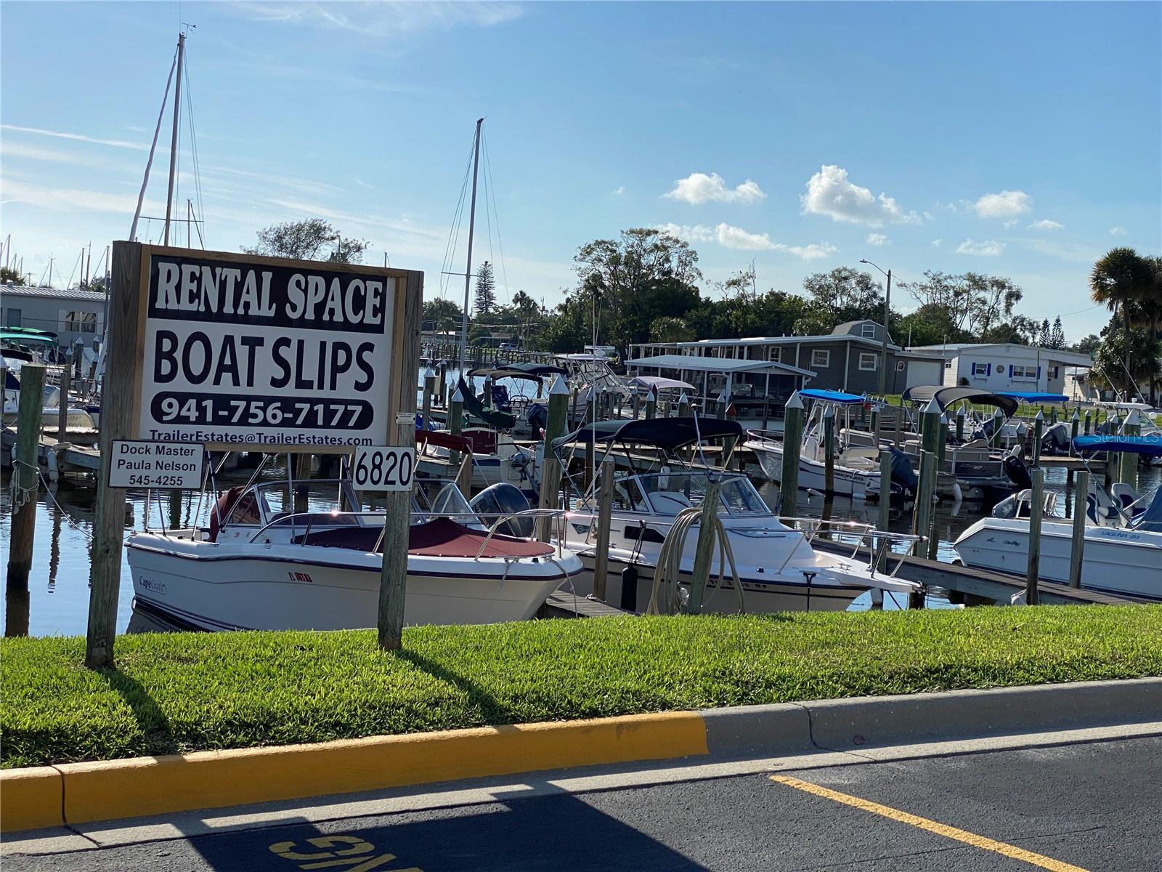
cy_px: 436
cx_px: 581
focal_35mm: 52
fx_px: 1746
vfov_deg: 28.0
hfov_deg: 36.8
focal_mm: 6
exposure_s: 1/3690
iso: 20
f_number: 2
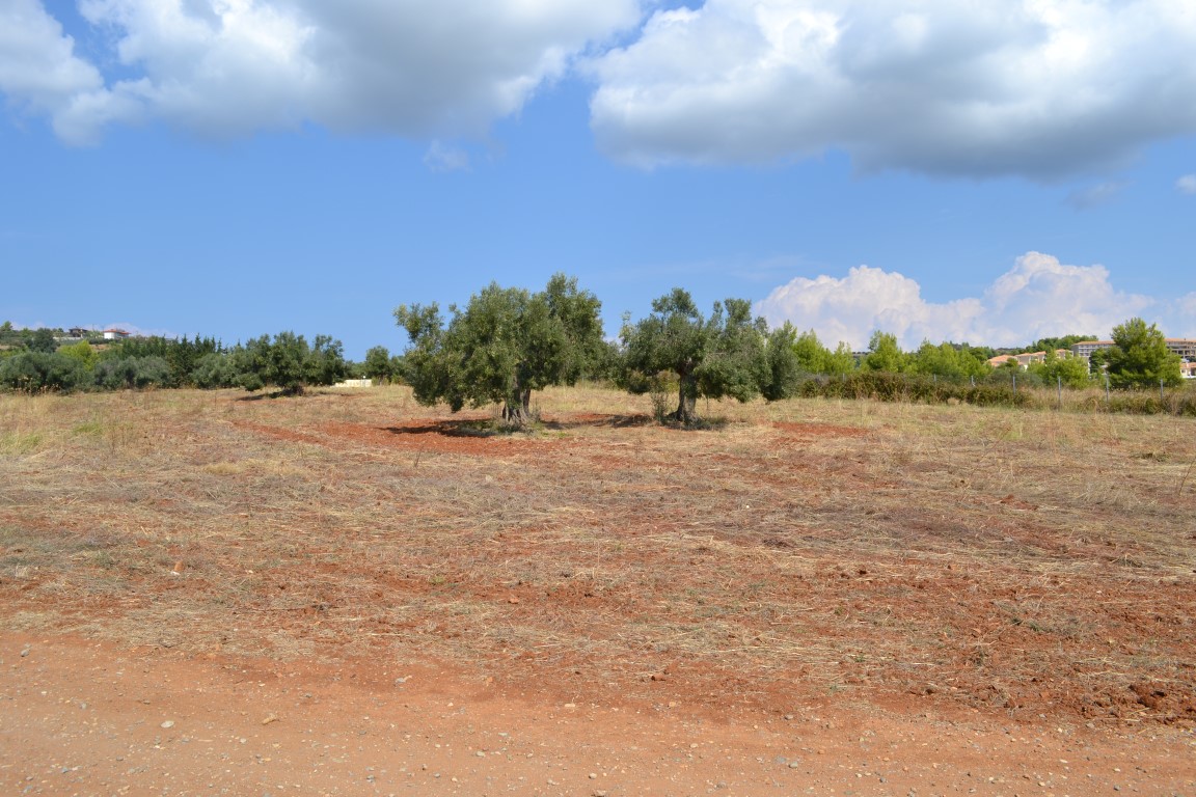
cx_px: 598
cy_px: 398
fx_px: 897
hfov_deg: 67.4
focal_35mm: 27
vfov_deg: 47.9
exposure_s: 1/320
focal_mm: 18
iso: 100
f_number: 9
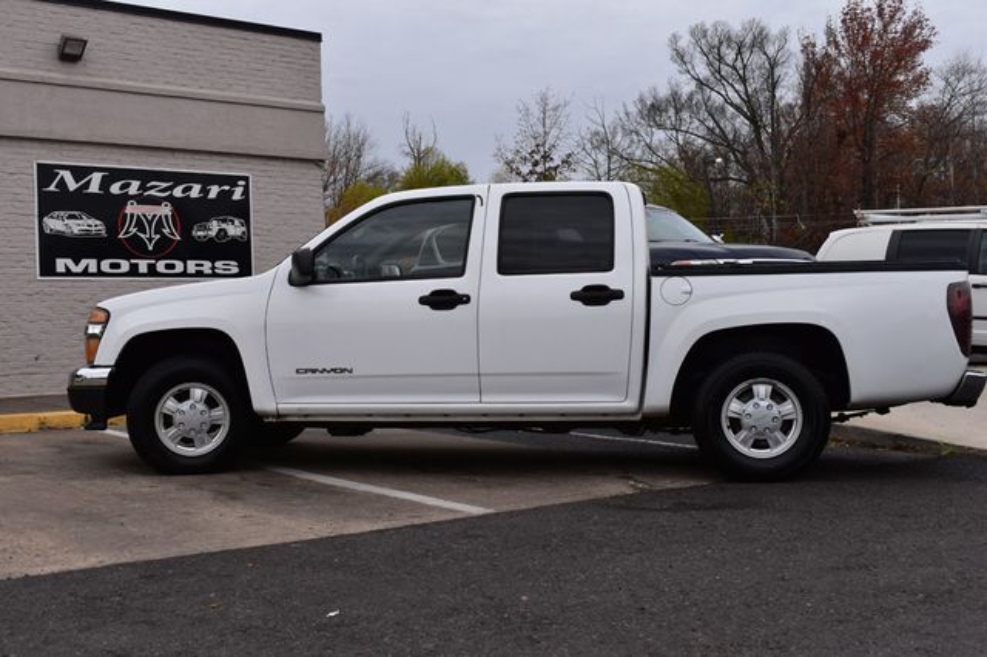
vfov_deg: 31.9
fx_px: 1151
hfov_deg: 46.4
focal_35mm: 42
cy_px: 328
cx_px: 494
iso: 400
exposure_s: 1/200
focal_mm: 28
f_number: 10
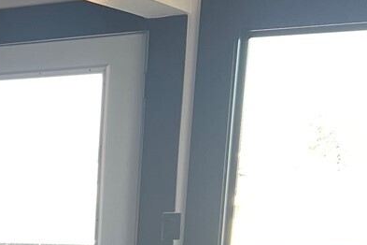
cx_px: -313
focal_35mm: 110
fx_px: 1121
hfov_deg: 15.6
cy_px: 411
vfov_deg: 11.7
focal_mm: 5.7
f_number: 1.5
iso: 64
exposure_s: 1/121
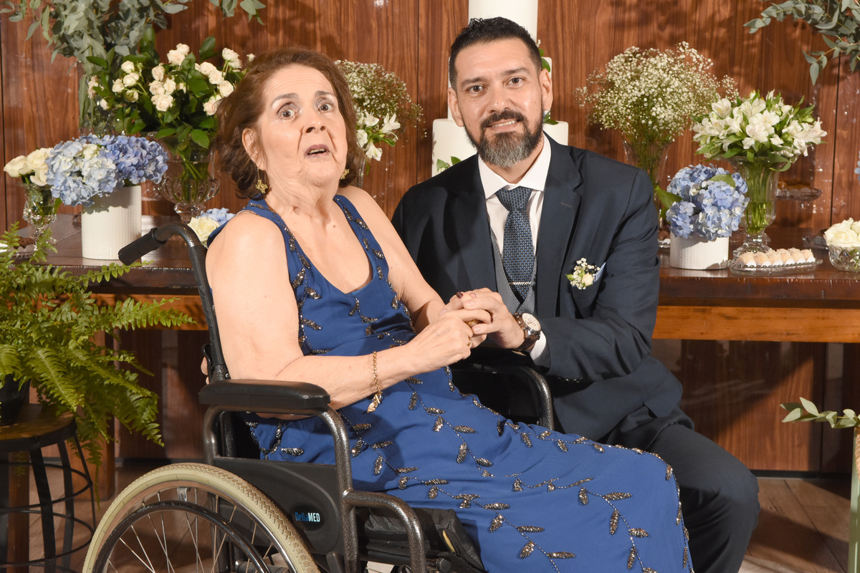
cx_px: 430
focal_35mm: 68
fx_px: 1612
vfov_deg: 20.2
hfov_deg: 29.9
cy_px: 286
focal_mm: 45
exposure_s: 1/80
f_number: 7.1
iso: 1250
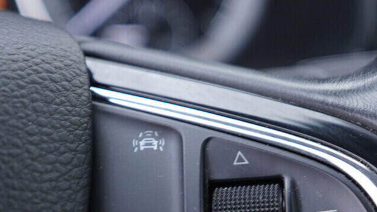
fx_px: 860
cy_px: 201
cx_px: 222
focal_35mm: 86
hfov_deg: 24.7
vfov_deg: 13.9
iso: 250
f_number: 2.8
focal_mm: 24
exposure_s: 1/40
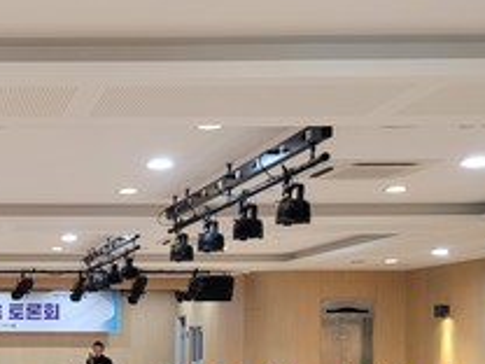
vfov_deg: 19.1
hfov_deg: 23.9
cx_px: -84
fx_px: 1051
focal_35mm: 75
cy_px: 362
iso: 250
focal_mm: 5.4
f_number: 1.8
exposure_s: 1/120
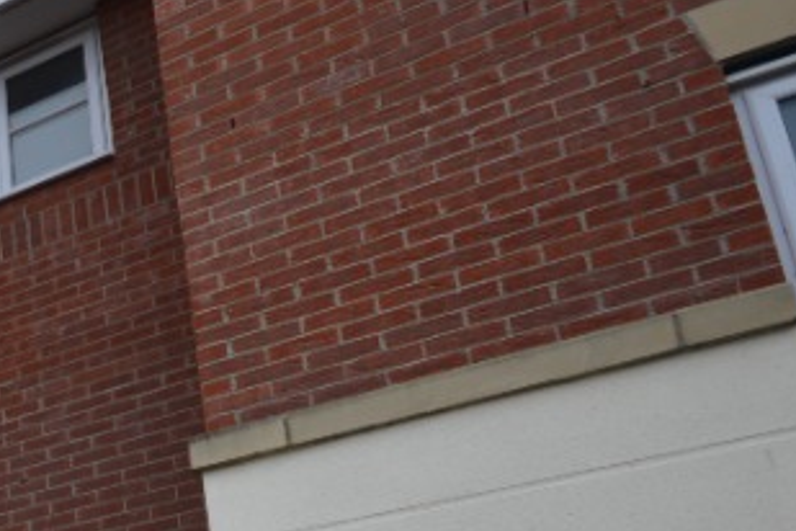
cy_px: 731
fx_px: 1208
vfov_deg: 21.8
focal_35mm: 55
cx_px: -507
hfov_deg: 24.4
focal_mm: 11
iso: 100
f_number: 5.6
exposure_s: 1/125
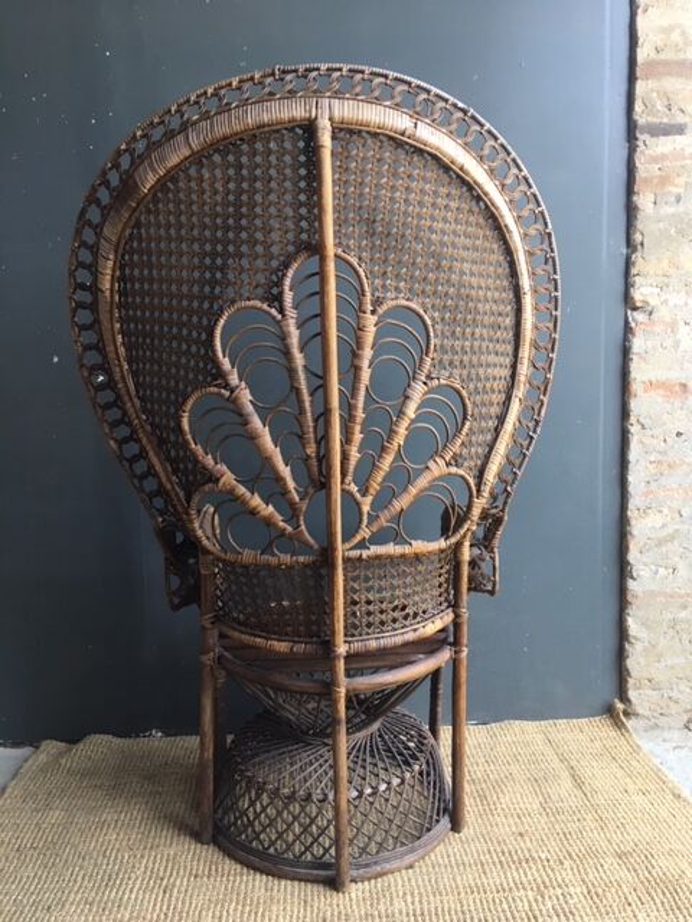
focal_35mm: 29
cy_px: 461
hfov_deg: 48.2
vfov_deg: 61.7
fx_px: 773
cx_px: 346
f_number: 2.2
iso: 25
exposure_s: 1/33
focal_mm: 4.15
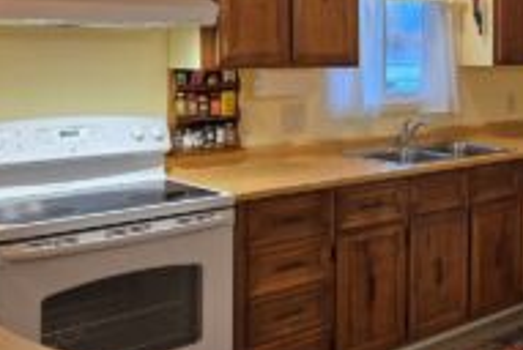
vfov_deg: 26.4
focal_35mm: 50
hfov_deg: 36.4
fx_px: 728
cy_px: 55
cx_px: 496
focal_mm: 6.3
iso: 125
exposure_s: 1/120
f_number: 1.7
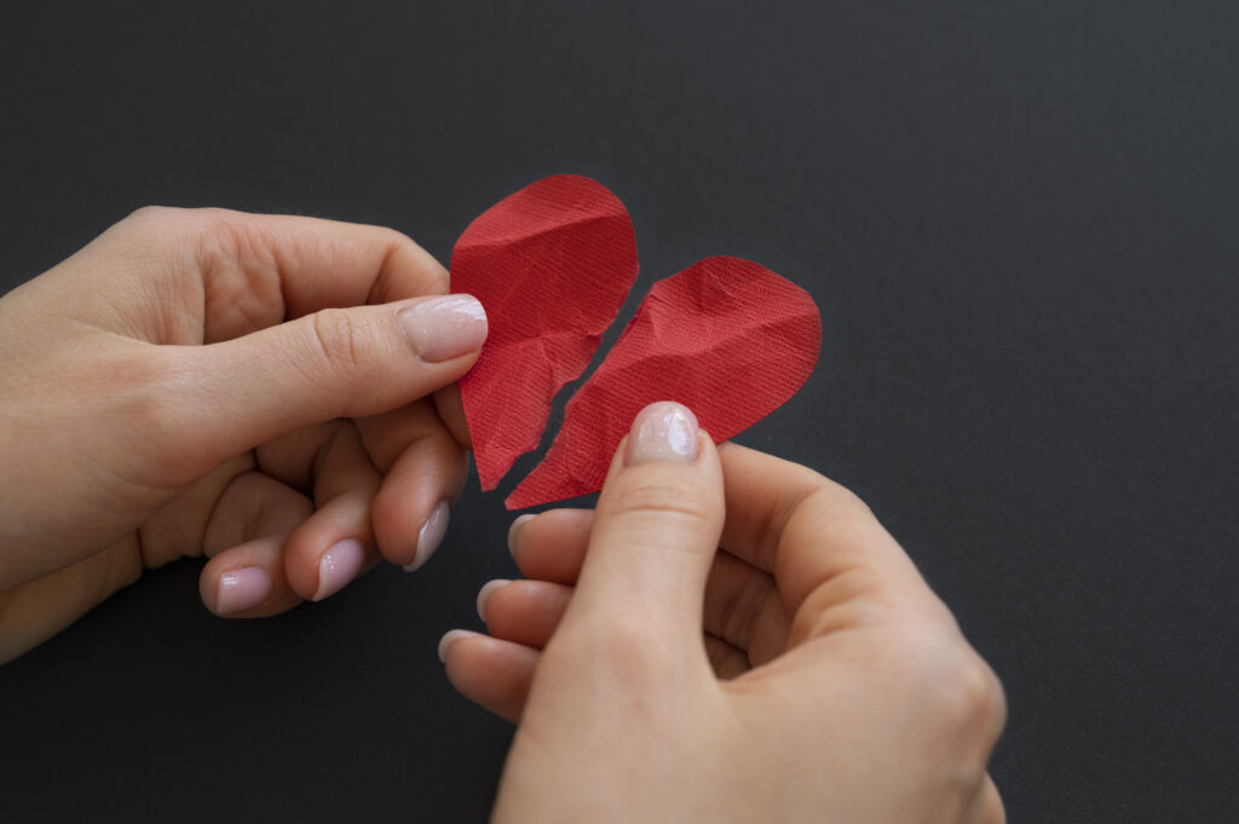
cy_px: 412
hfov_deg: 46.4
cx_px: 620
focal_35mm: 42
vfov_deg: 31.8
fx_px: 1444
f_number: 7.1
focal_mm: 42
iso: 250
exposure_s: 1/160
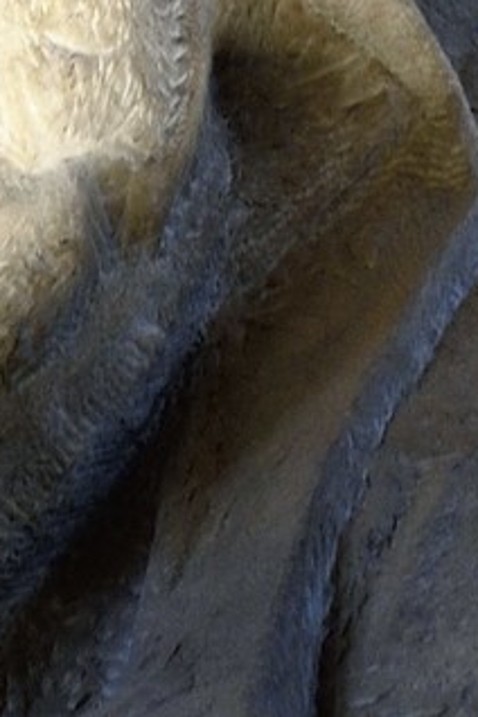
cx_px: -70
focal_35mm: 181
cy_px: -1950
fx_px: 3605
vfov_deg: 8.1
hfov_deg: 7.5
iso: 800
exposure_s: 1/40
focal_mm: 24
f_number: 5.6
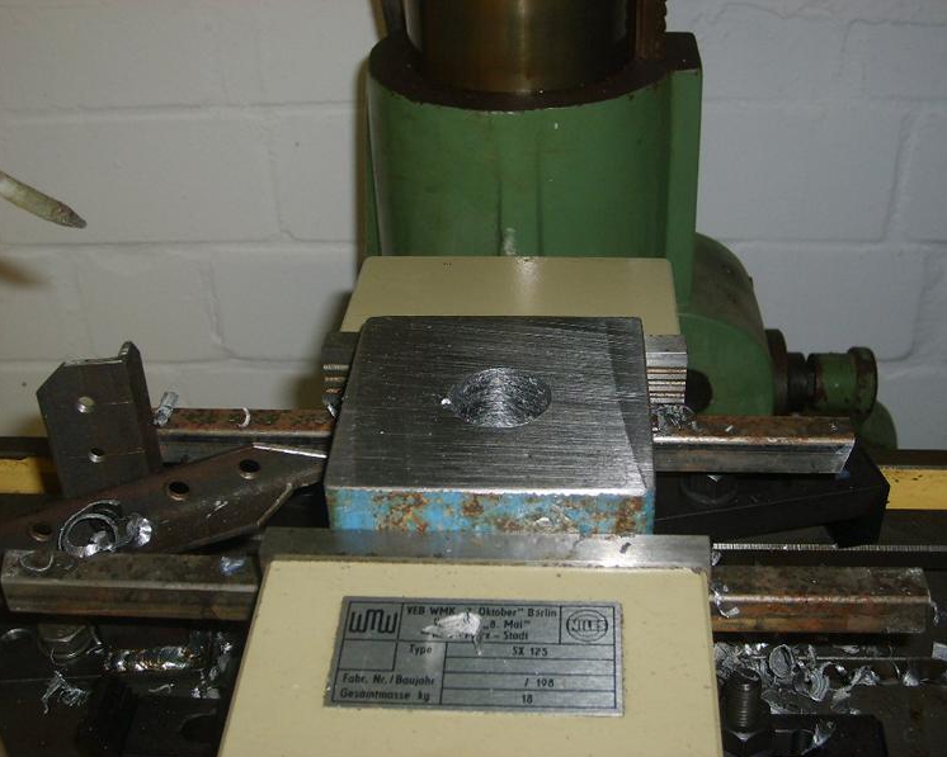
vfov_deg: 33.4
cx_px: 504
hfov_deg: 41.1
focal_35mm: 45
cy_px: 379
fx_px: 1261
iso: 100
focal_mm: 7.2
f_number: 3
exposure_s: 1/45
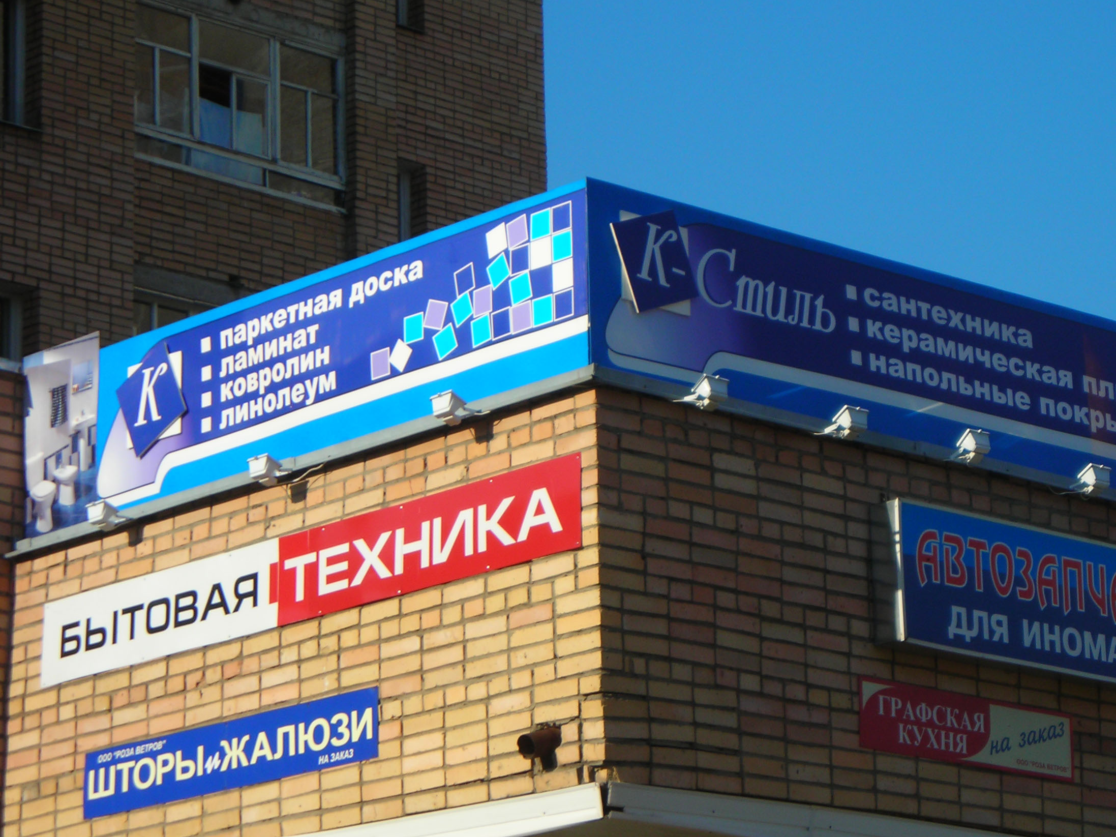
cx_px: 635
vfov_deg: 10.8
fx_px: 4417
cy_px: 355
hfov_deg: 14.4
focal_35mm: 137
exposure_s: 1/378
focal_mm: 19.2
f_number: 5.3
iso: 50
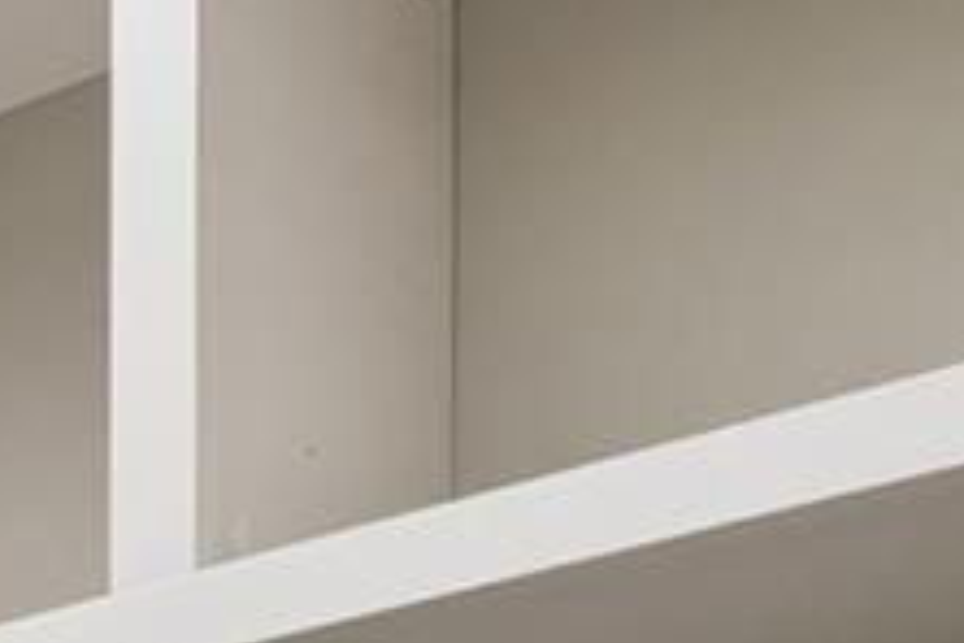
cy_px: 1673
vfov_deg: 10.4
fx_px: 2892
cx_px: -1238
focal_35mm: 108
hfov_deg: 14.1
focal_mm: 10
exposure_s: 1.6
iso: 100
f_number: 7.1
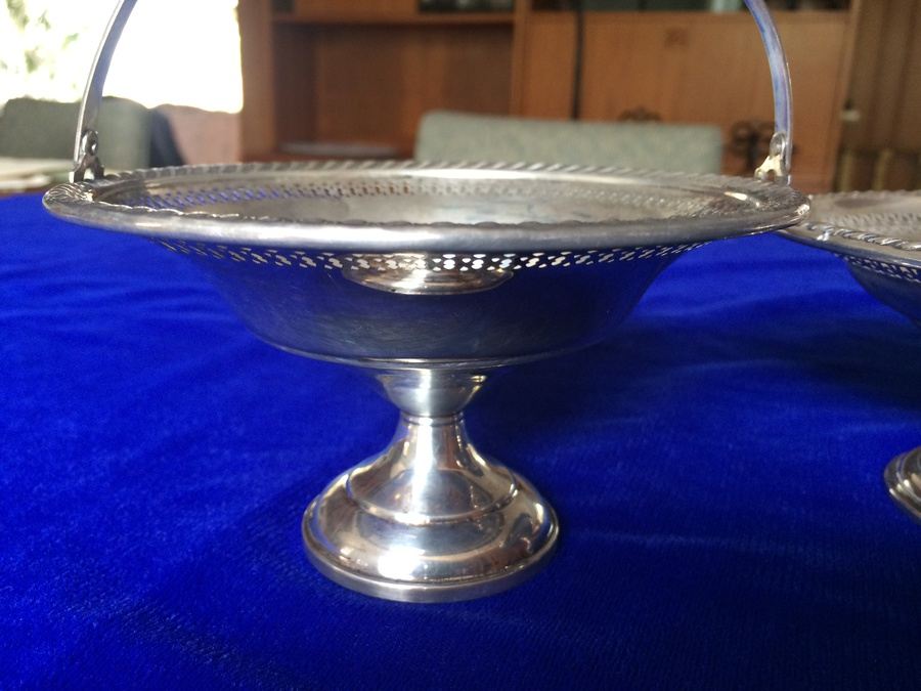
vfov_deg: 46.8
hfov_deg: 60.0
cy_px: 346
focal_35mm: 30
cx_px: 460
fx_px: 798
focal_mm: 4.12
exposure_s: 1/30
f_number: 2.2
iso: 125
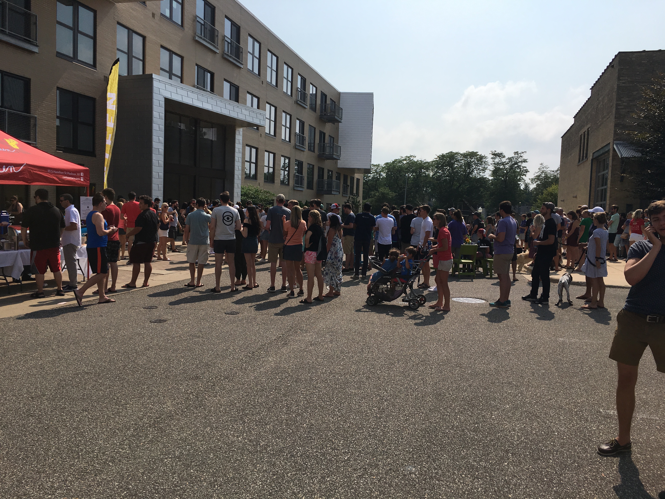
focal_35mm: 29
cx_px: 332
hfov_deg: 61.7
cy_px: 250
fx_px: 557
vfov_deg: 48.2
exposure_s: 1/3344
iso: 25
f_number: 2.2
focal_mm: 4.15
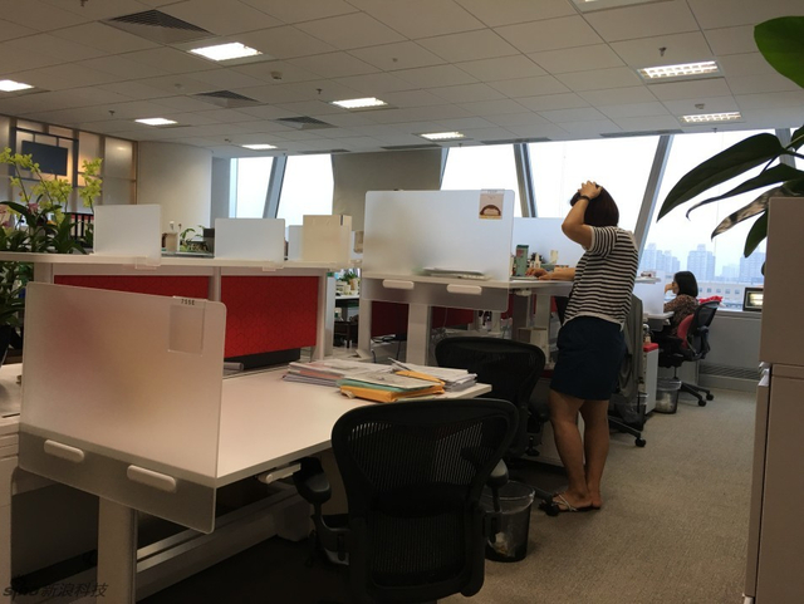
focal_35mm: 29
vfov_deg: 48.3
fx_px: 674
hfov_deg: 61.6
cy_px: 302
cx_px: 402
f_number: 2.2
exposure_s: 1/33
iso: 25
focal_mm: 4.15
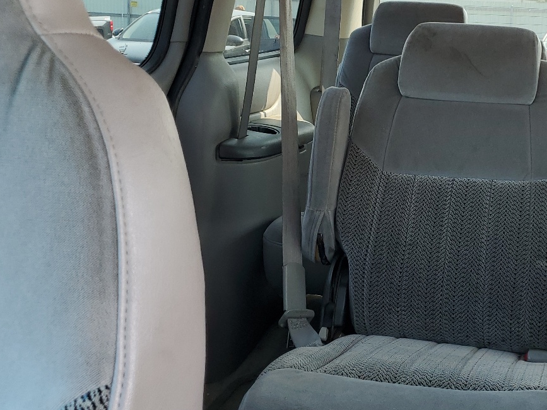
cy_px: 194
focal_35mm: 48
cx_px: 435
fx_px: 758
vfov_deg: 30.3
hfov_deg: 38.2
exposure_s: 1/161
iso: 50
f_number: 1.5
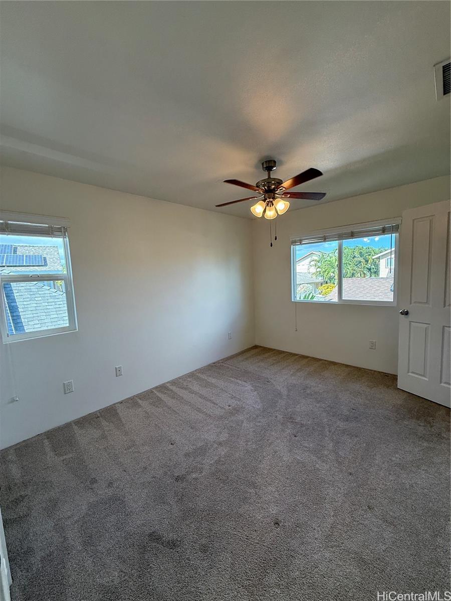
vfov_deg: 102.1
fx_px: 243
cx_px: 226
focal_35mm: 14
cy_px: 300
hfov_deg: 85.7
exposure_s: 1/124
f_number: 2.2
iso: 64
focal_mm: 2.22
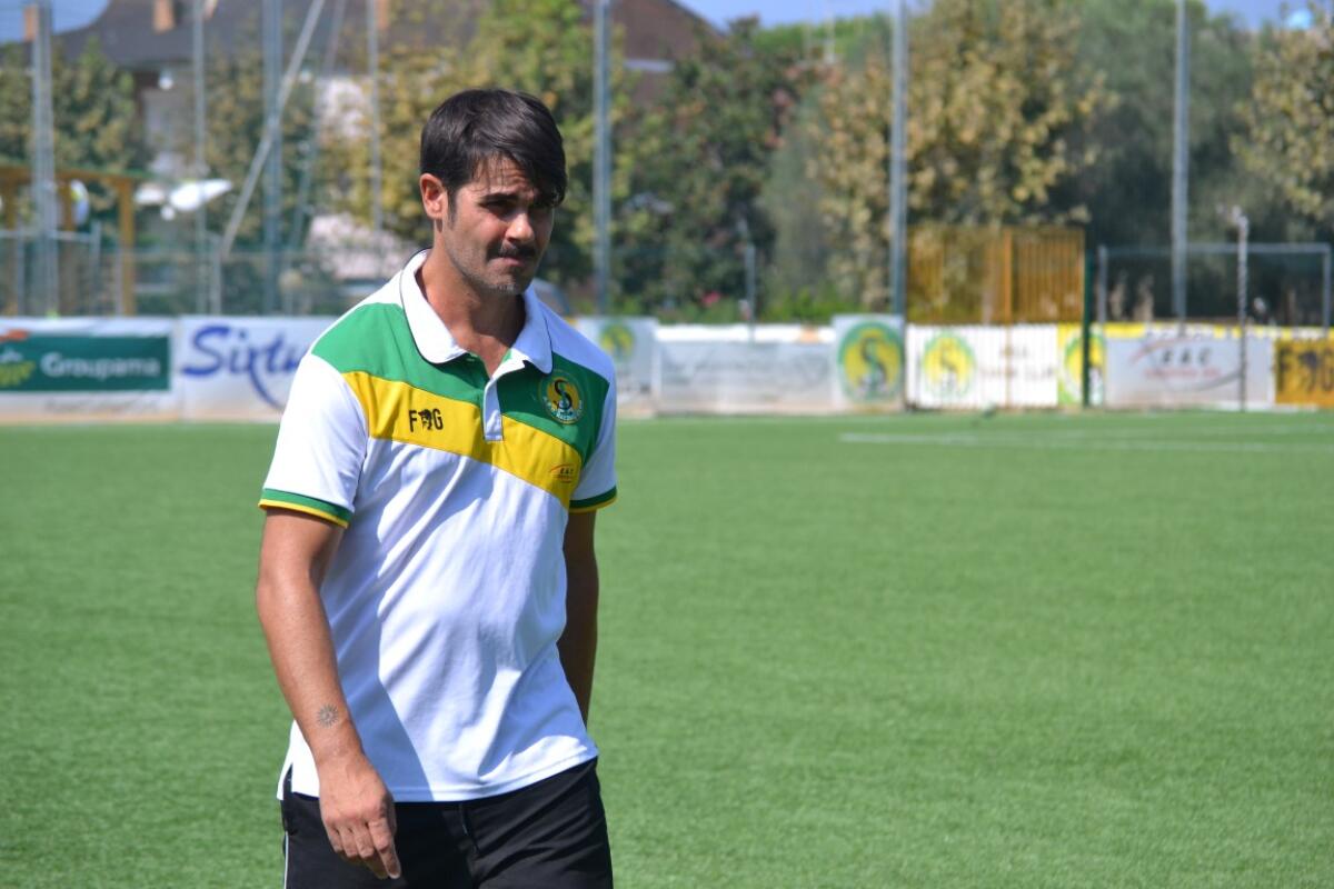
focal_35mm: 150
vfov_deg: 9.1
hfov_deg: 13.7
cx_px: 667
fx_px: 5558
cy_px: 444
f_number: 5.6
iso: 400
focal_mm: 100
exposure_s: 1/1600
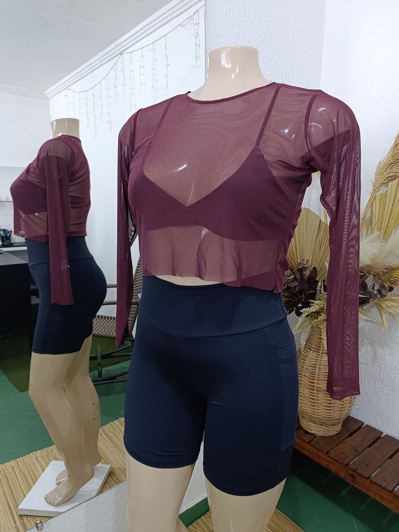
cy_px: 276
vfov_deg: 71.6
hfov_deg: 56.8
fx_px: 369
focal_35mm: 24
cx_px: 200
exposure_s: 1/40
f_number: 1.6
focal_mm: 6.14
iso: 1000
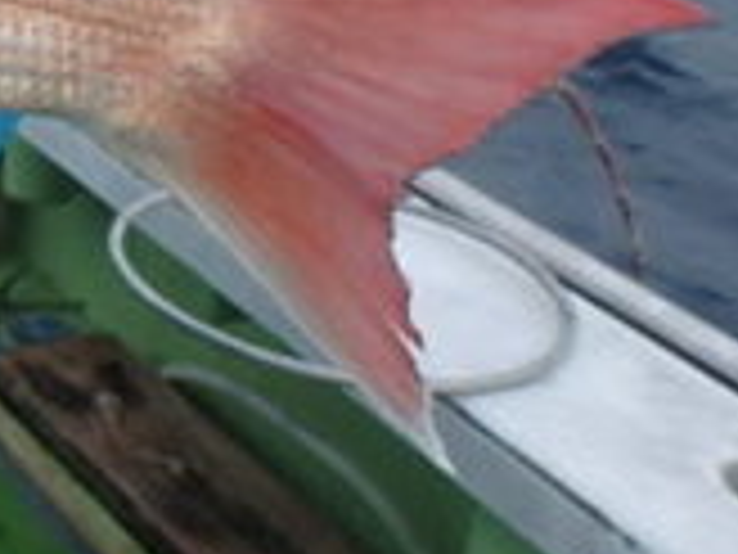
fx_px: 1748
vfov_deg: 17.8
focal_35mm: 82
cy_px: 72
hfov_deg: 18.5
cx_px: -594
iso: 125
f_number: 3.5
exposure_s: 1/640
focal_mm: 3.7
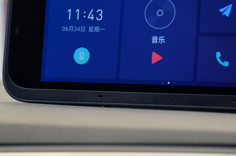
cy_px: 52
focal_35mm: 246
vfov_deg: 5.6
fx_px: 1609
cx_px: 161
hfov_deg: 8.4
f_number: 5.6
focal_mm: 85
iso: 800
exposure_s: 1/125
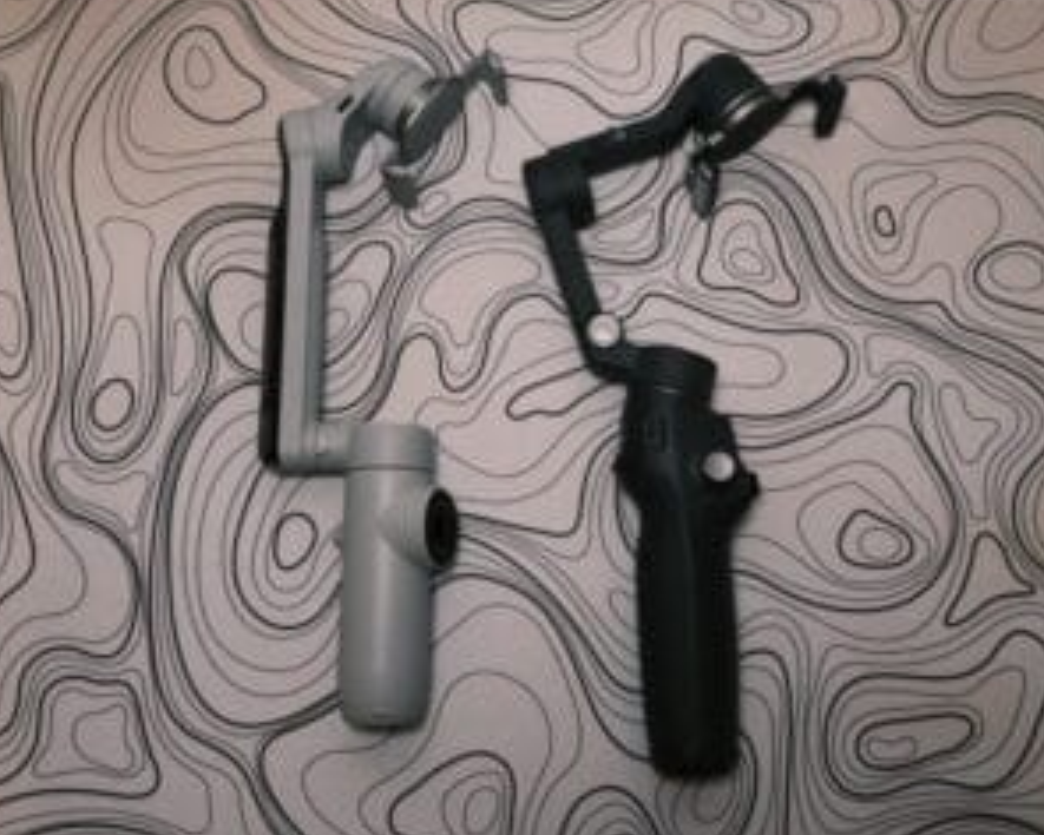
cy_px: 403
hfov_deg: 50.3
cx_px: 524
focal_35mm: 36
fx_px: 1112
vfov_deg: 41.1
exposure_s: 1/100
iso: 2500
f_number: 8
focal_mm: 19
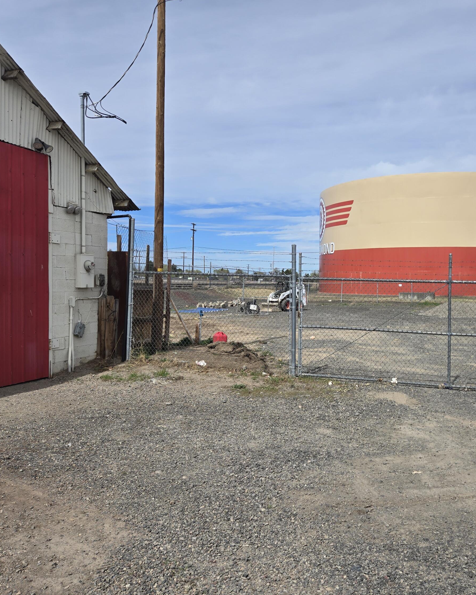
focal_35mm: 30
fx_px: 528
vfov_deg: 58.8
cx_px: 322
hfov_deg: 47.6
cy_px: 297
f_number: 1.8
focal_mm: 5.4
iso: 25
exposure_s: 1/2897
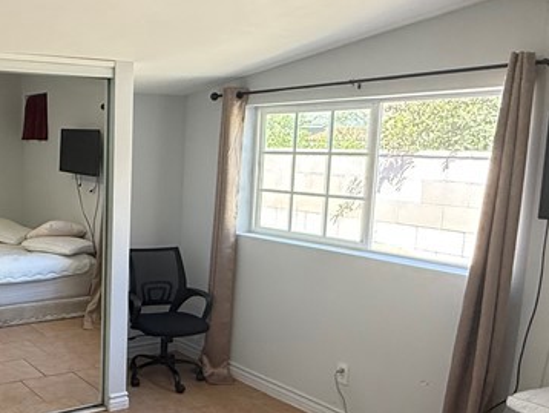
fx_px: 635
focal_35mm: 40
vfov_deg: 35.9
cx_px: 71
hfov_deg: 43.3
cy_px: 244
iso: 400
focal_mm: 2.22
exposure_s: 1/120
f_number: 2.2
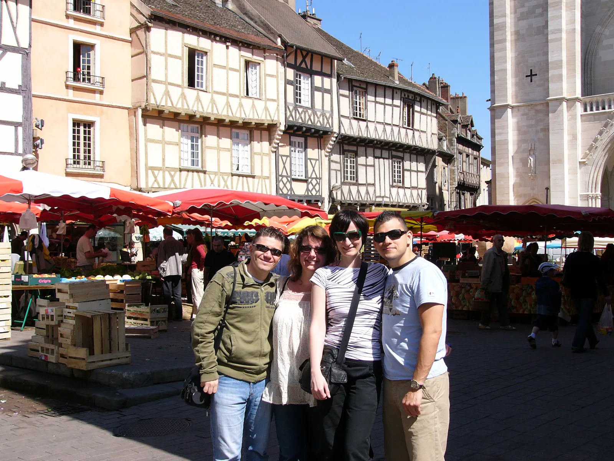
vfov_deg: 34.3
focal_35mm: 42
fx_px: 745
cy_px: 230
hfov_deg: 44.8
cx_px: 307
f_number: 4
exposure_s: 1/500
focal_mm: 6.9
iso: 50
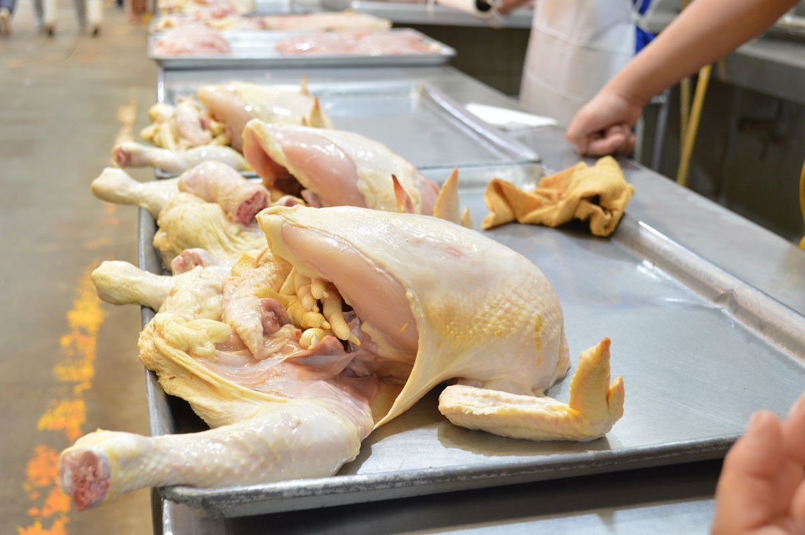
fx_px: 1072
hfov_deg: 41.2
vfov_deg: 28.0
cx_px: 402
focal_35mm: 48
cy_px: 268
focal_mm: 32
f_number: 4.8
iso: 500
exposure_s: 1/15
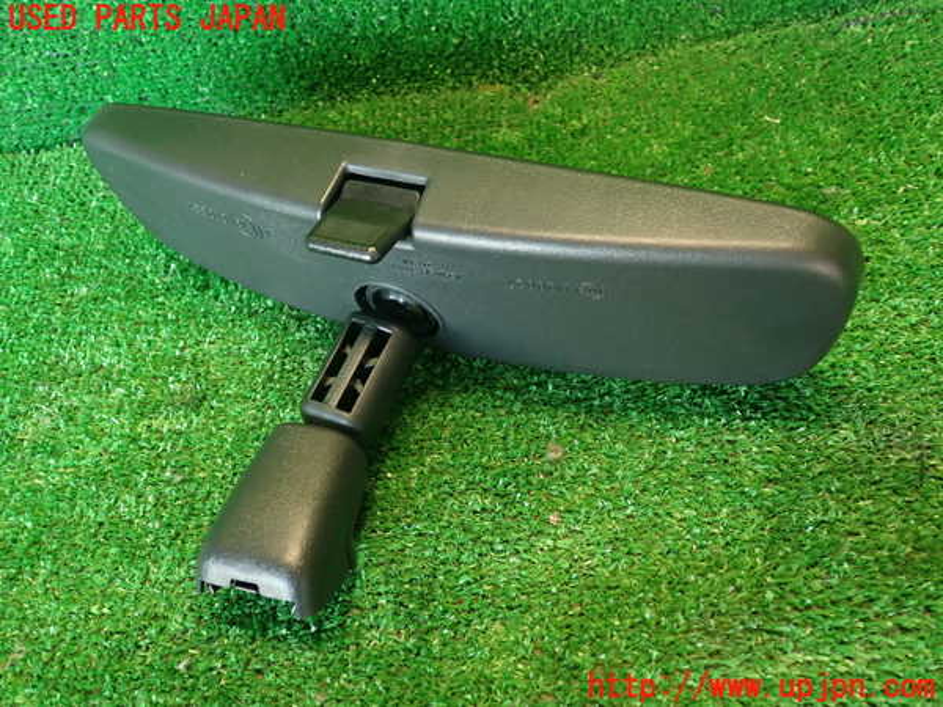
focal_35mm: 30
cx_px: 472
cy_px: 354
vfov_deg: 46.8
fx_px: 817
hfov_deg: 60.0
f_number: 2.3
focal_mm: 5.4
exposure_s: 1/30
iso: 320
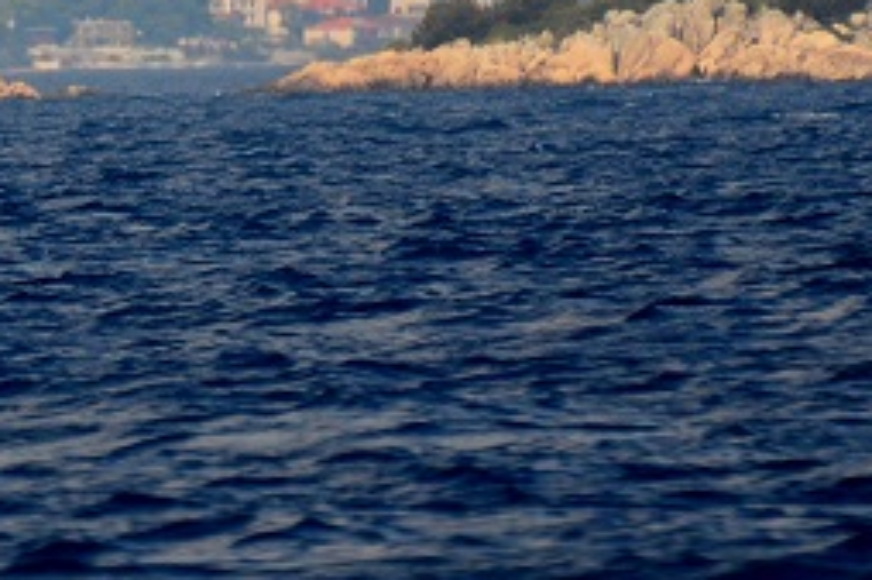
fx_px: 42771
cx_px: -348
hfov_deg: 1.2
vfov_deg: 0.8
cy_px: -125
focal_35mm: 1767
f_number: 5.6
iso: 400
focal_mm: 300
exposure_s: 1/2000
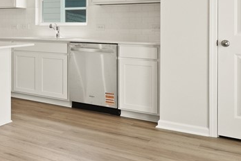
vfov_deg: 25.5
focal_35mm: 52
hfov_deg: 32.5
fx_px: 345
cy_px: 21
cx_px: -40
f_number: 9
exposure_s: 1/5
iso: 320
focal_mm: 16.5
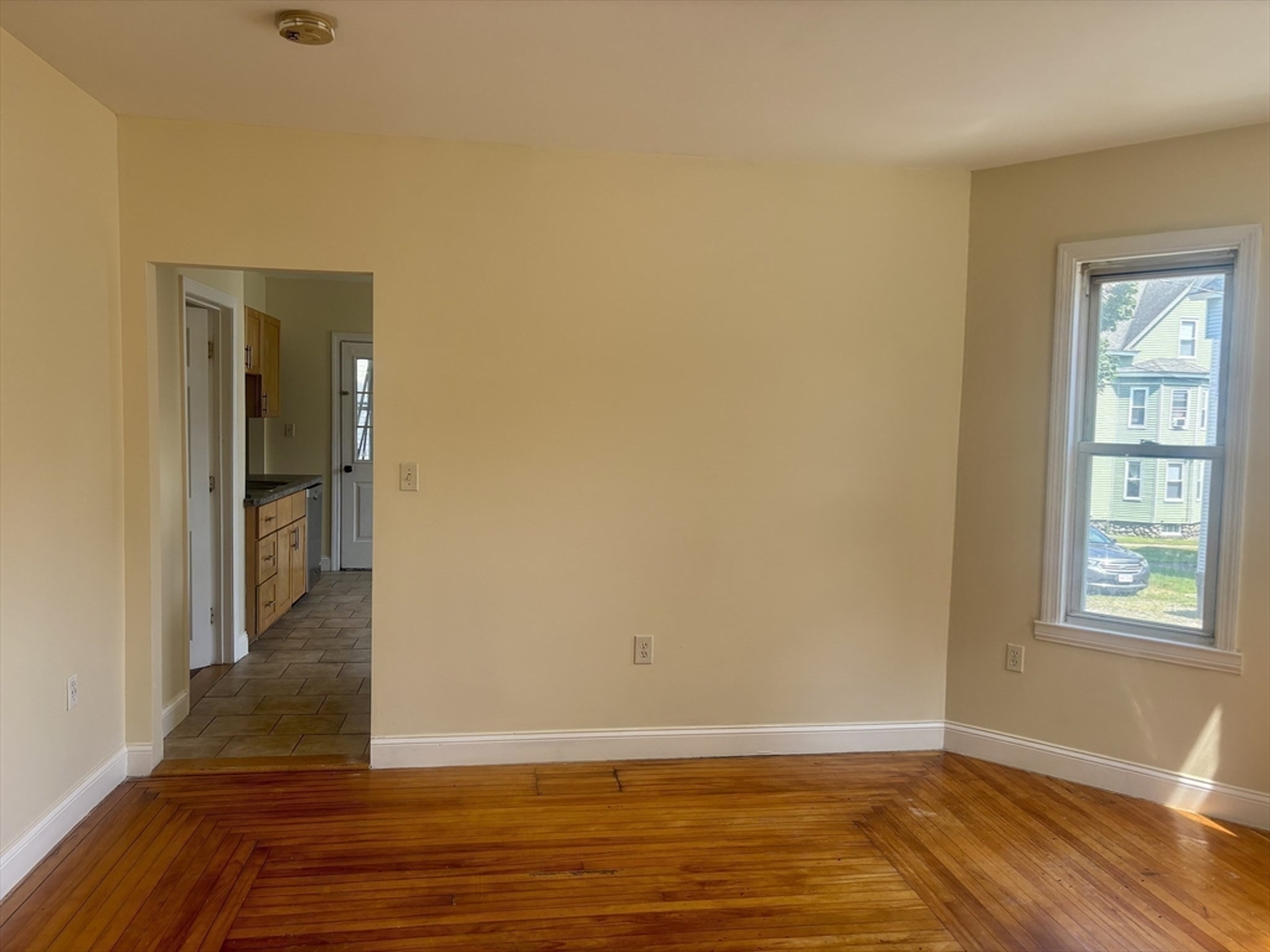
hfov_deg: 67.3
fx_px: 954
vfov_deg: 53.1
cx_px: 635
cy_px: 476
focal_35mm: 26
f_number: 1.6
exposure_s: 1/172
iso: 64
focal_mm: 5.96
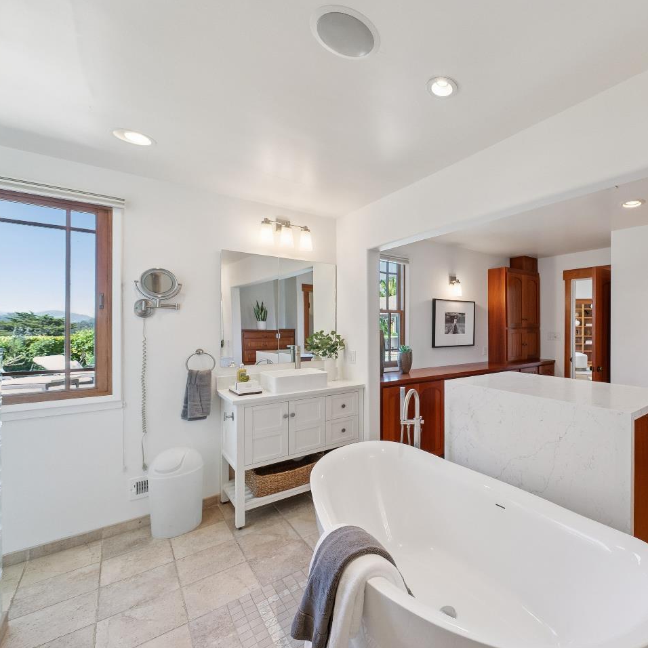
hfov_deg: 81.4
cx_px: 477
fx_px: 339
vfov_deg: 87.4
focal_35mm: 16
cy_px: 337
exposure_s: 1/30
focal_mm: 12
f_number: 9
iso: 640
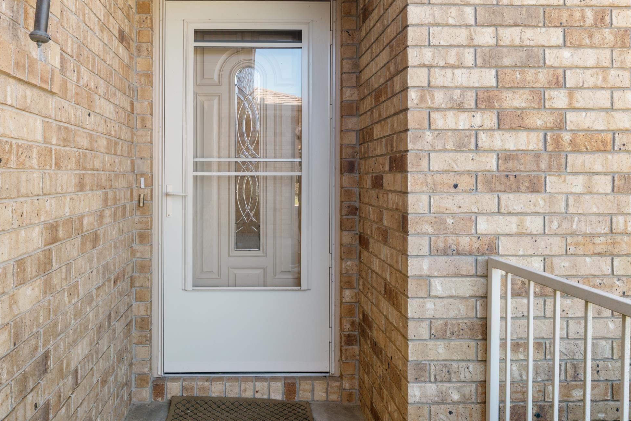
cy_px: 180
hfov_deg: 66.4
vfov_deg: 47.5
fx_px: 477
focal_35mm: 27
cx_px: 253
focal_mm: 14.1
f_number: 9
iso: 200
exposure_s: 1/40
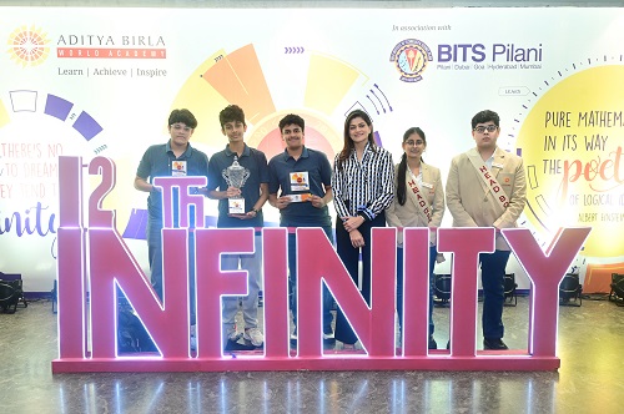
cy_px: 207
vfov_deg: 44.8
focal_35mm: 29
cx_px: 312
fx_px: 502
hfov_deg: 63.7
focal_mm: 29
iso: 2500
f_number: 5.6
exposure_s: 1/160
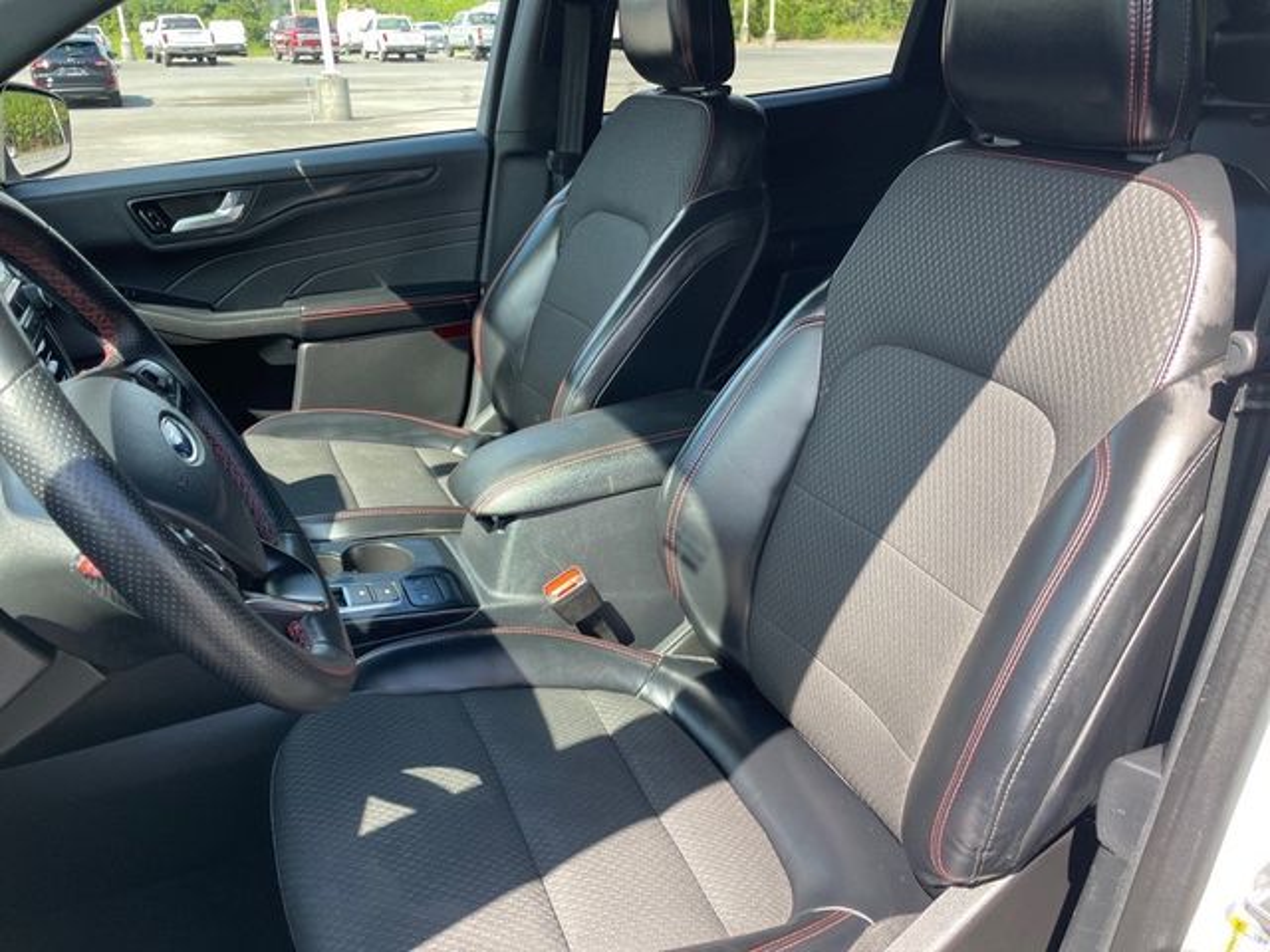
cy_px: 476
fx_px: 954
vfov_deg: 53.1
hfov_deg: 67.3
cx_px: 635
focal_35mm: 26
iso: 32
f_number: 1.6
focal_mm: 4.2
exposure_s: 1/226
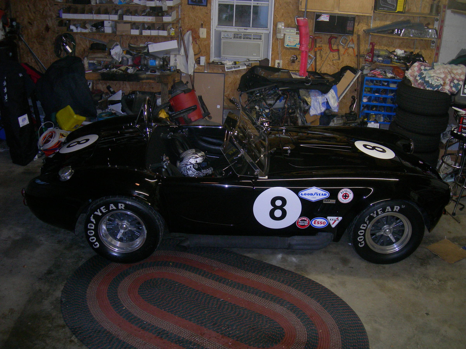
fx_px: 512
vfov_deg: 37.7
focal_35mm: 38
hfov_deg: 49.0
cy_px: 174
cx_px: 233
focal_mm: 7.8
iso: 200
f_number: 2.8
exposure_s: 1/60.1
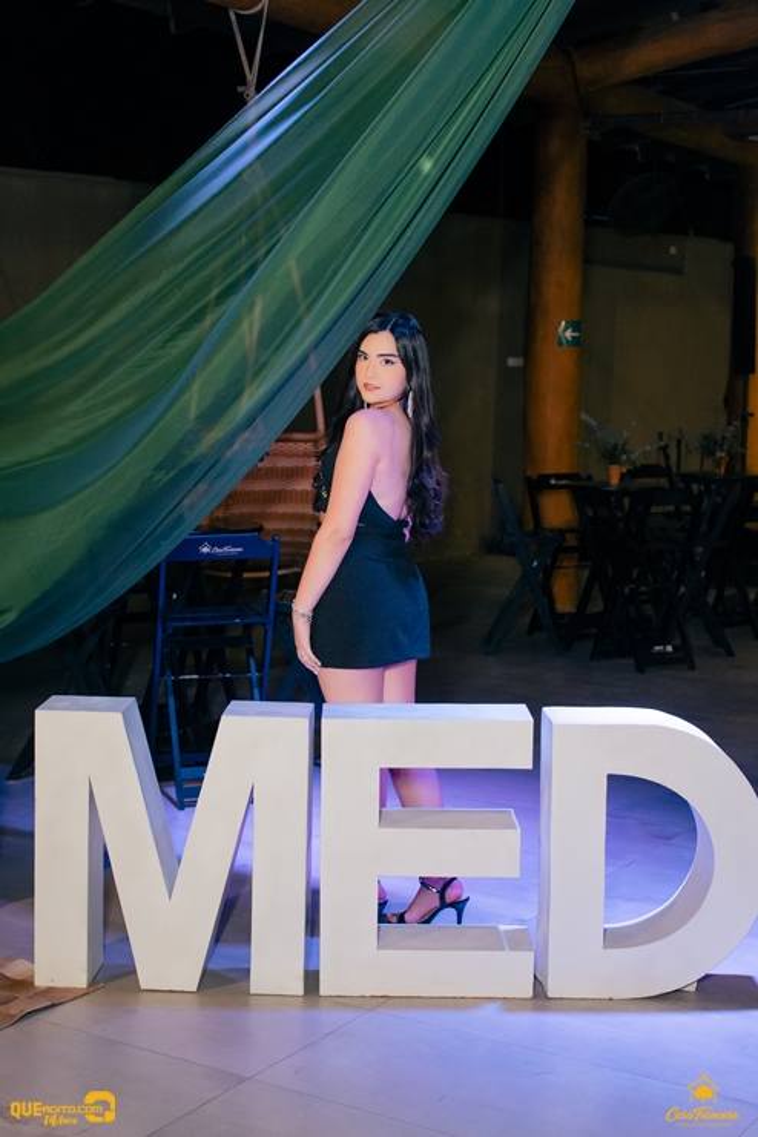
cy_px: 568
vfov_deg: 37.9
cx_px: 379
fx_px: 1658
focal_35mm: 52
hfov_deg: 25.8
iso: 2500
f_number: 2.8
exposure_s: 1/400
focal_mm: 35
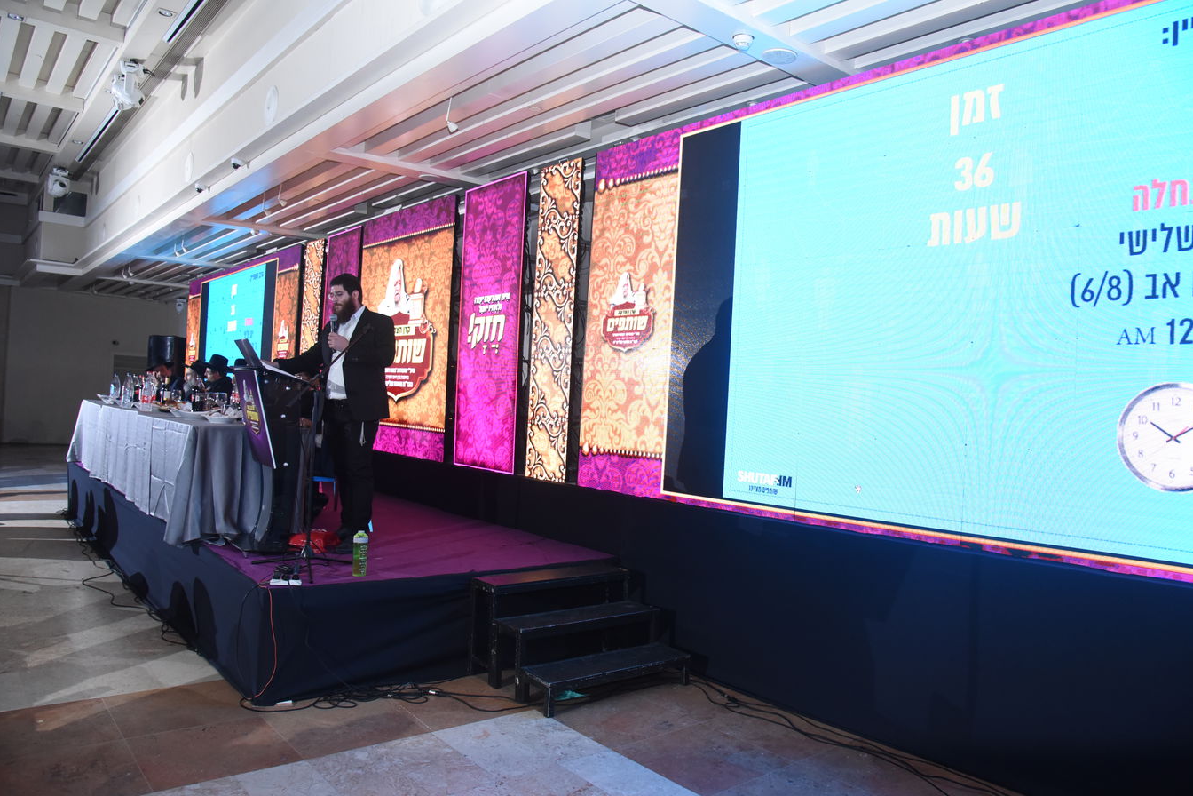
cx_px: 618
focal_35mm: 25
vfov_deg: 51.3
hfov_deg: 71.5
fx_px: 828
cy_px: 393
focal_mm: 24
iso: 3200
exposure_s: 1/250
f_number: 5
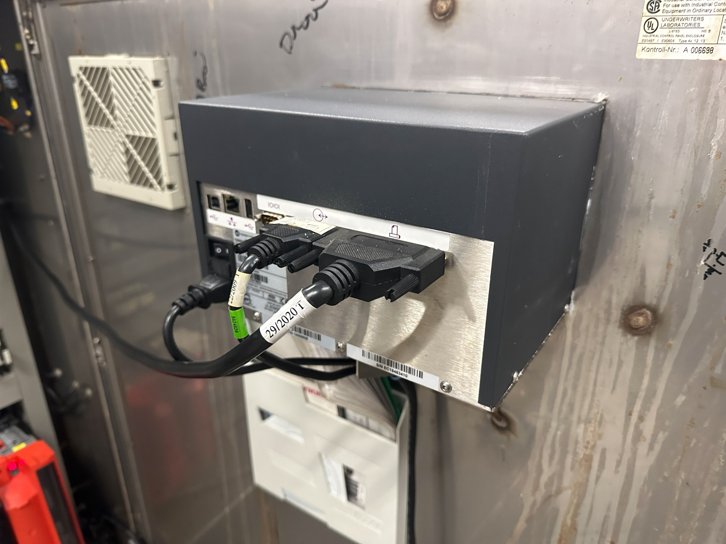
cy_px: 272
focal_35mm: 24
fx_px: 503
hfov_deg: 71.6
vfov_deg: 56.8
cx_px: 363
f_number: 1.8
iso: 640
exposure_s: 1/50
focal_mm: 6.86
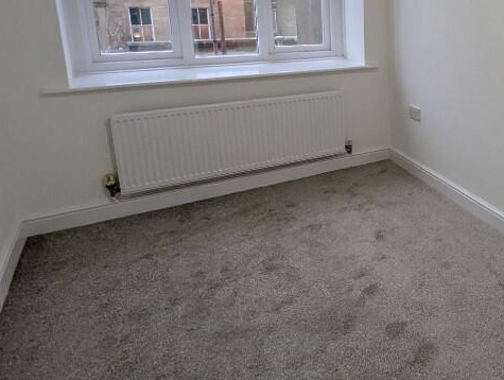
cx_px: 463
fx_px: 408
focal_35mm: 28
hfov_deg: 54.3
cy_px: 87
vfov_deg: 47.6
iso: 126
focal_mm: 1.95
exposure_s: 1/100
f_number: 2.2
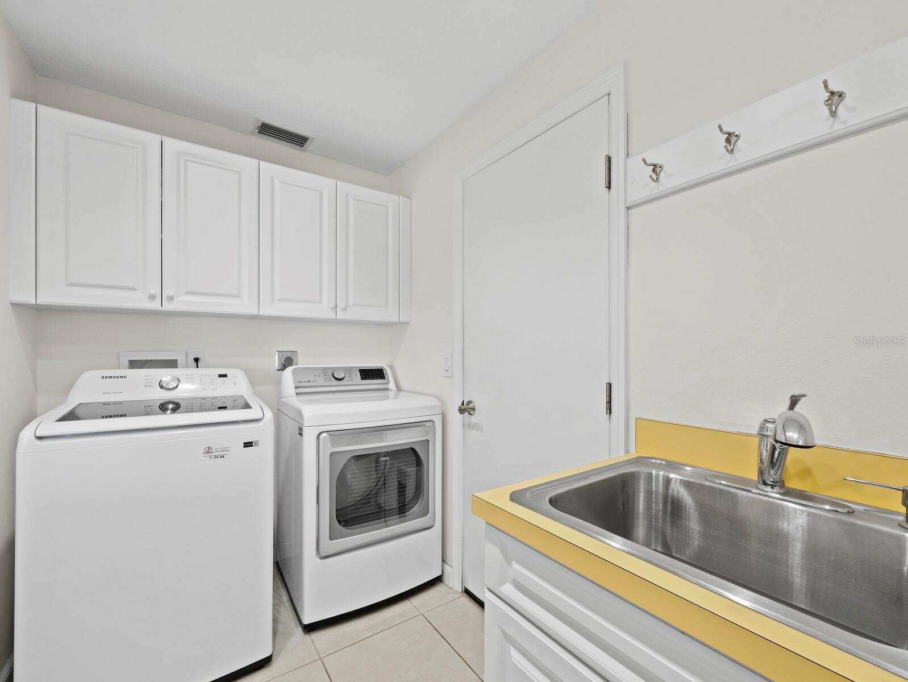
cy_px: 341
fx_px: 367
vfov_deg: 85.7
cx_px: 454
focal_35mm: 14
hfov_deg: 102.0
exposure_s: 1.3
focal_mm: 7
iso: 320
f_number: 13
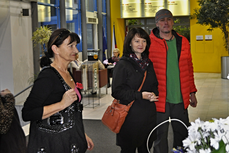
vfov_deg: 36.9
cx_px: 114
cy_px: 76
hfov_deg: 53.1
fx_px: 229
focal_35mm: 36
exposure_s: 1/60
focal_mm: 24
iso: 800
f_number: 4
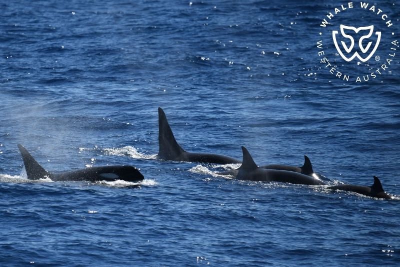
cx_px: 200
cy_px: 134
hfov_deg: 3.4
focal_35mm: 600
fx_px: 6665
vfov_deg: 2.3
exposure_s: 1/8000
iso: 900
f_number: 6.3
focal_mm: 600
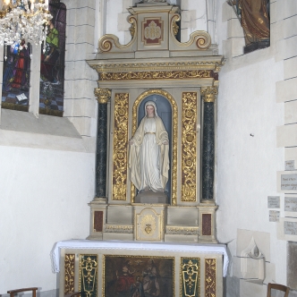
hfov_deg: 31.1
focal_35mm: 55
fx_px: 534
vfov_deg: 31.1
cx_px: 148
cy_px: 138
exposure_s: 1/30
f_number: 10
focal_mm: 28
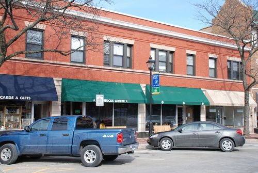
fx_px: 301
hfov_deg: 46.3
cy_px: 86
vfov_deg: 32.0
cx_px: 129
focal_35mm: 42
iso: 100
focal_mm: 28
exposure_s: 1/160
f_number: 6.3
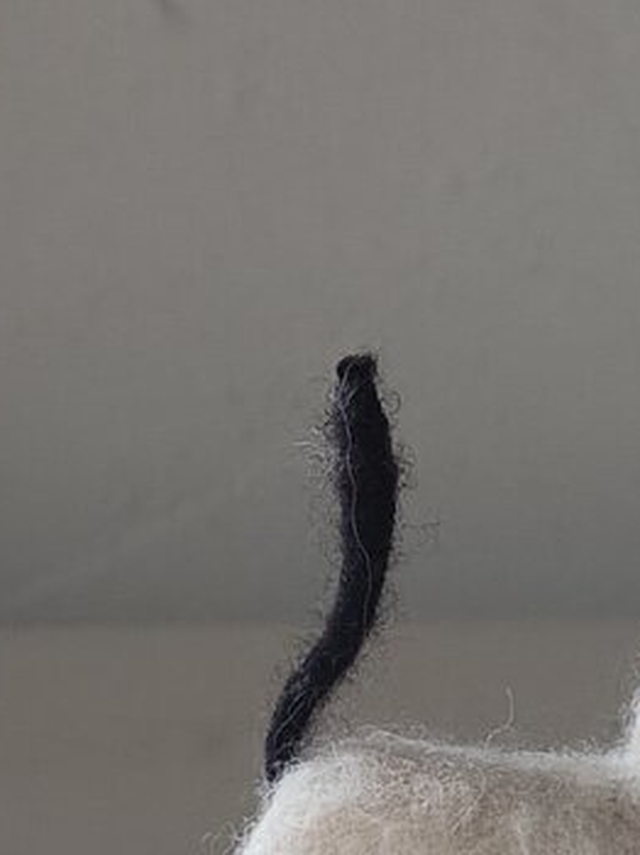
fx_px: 6022
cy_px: 646
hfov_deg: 6.1
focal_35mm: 244
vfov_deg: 8.1
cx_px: 518
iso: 348
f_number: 4
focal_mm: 7.1
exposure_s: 1/100
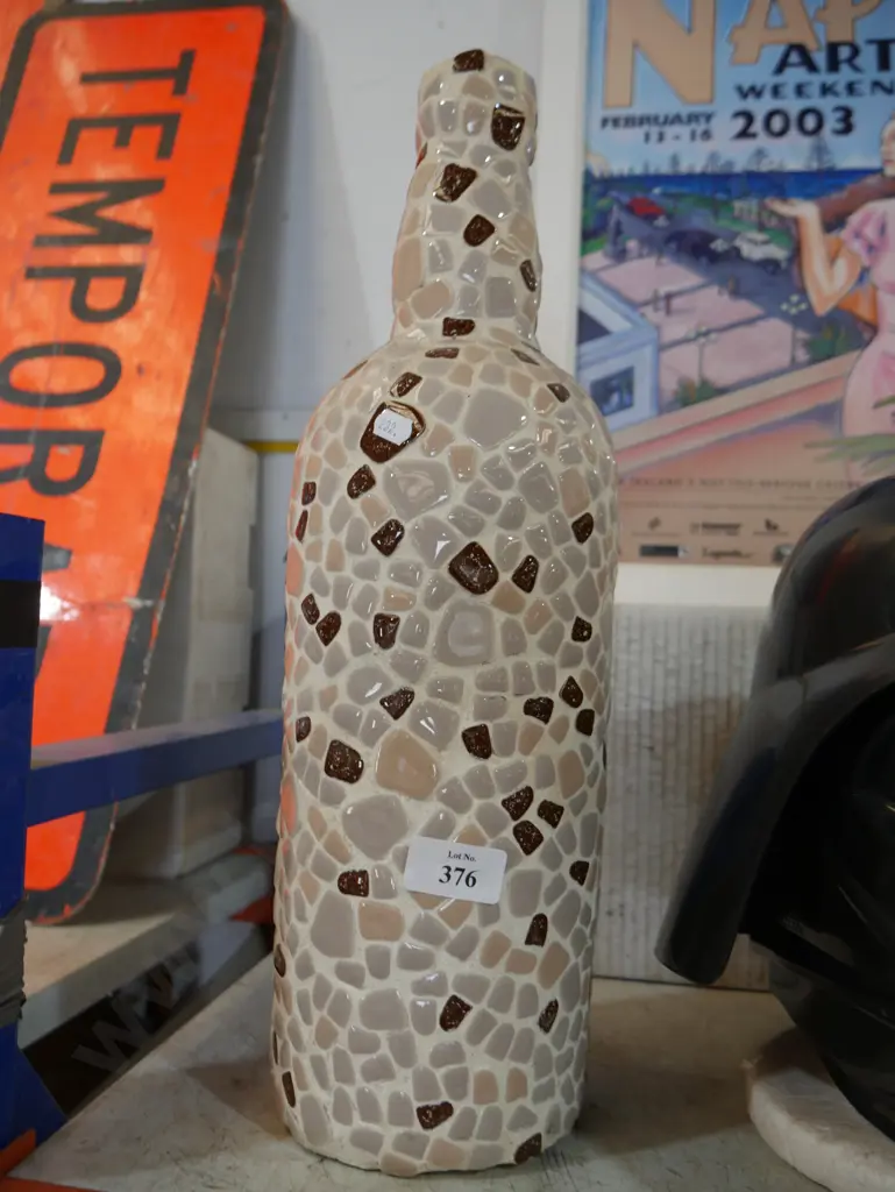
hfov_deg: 49.8
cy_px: 596
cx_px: 448
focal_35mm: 28
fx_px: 964
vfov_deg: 63.4
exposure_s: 1/60
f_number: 3.5
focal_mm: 14
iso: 320
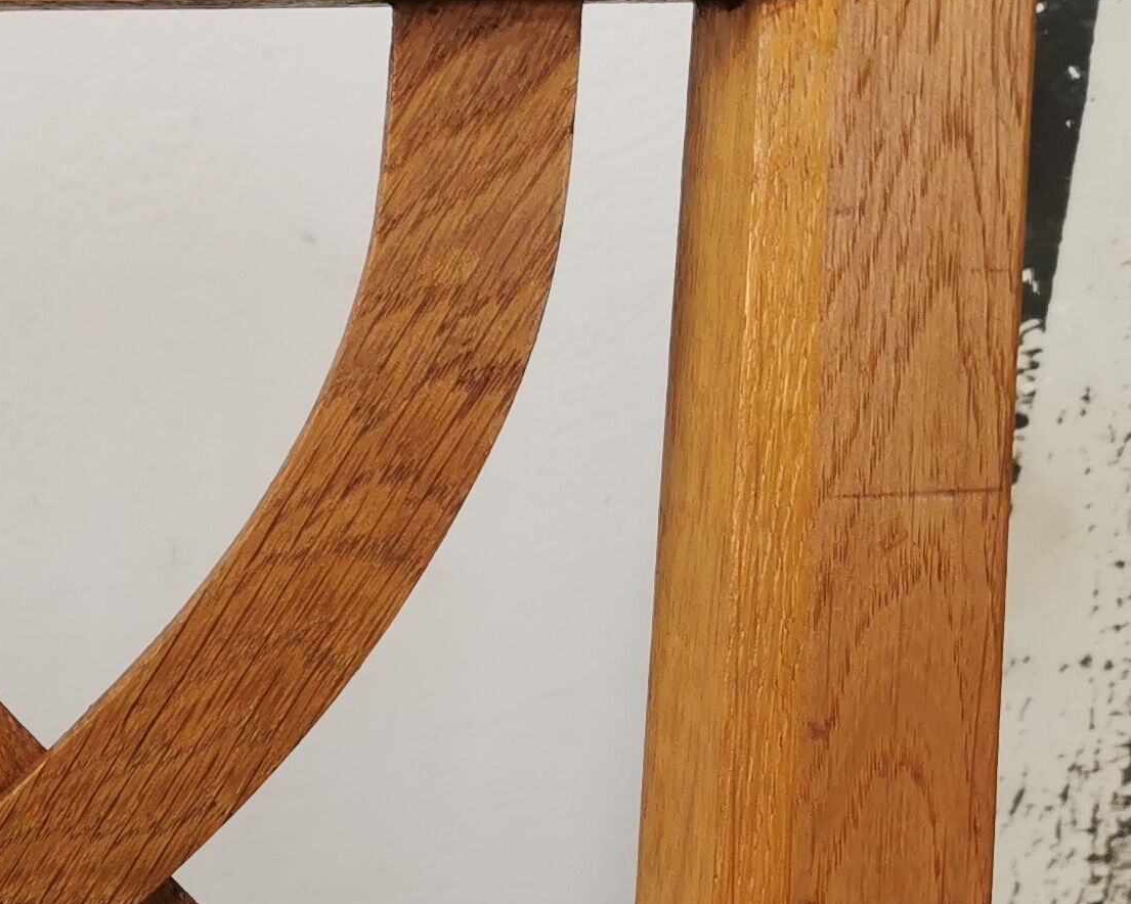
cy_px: 672
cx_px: -580
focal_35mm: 87
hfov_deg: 19.2
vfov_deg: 17.6
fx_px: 2912
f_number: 1.6
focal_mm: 5.56
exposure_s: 1/100
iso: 64
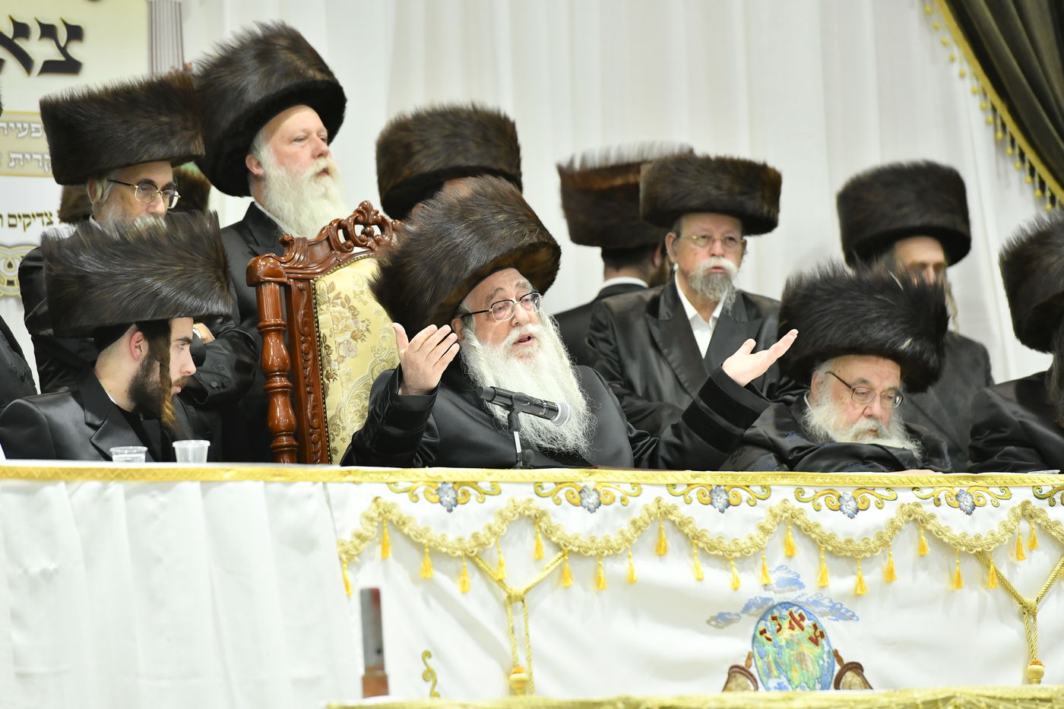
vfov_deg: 6.9
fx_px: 5910
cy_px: 354
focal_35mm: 200
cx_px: 532
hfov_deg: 10.3
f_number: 5.6
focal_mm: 200
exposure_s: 1/125
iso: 2000
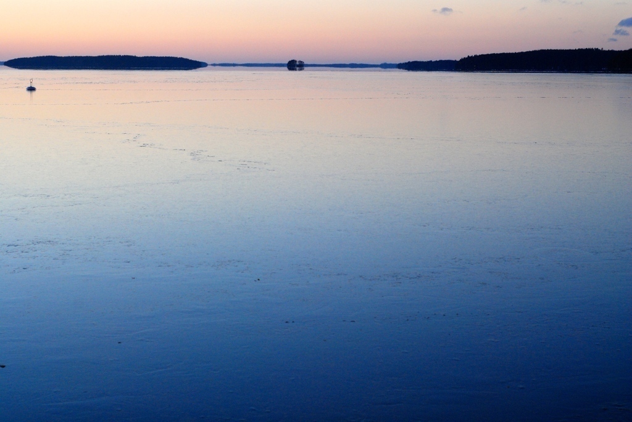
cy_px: 211
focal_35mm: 75
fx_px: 1318
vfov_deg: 18.2
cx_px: 316
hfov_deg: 27.0
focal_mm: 50
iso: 500
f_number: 7.1
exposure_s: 1/200
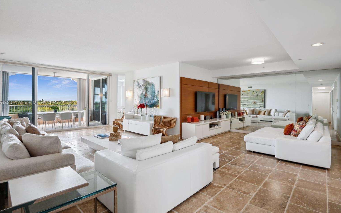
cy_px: 103
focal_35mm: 17
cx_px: 165
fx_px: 158
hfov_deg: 94.3
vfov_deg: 68.0
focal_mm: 16
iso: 250
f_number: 8
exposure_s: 1/60
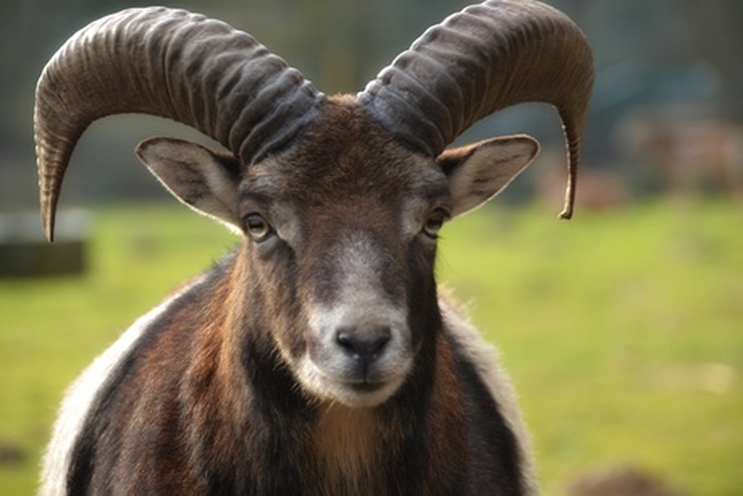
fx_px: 6193
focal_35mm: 300
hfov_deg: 6.9
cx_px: 372
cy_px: 248
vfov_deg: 4.6
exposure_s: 1/200
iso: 640
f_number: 5.6
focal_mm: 200
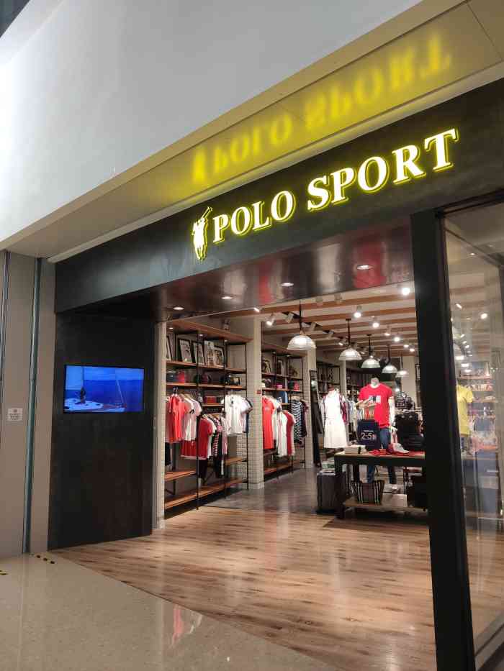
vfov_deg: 65.3
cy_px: 336
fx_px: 524
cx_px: 252
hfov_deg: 51.4
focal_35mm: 27
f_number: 1.75
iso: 238
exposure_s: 1/100
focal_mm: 4.75
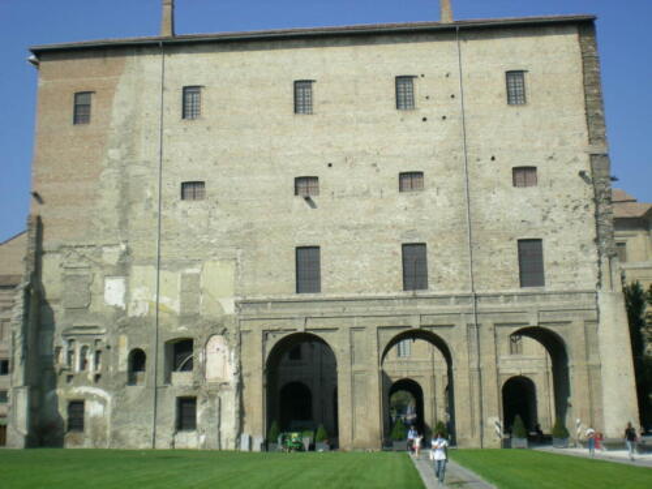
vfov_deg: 32.9
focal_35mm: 44
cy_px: 244
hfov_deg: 42.9
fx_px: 829
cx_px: 326
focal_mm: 7.4
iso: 50
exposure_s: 1/406
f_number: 4.9
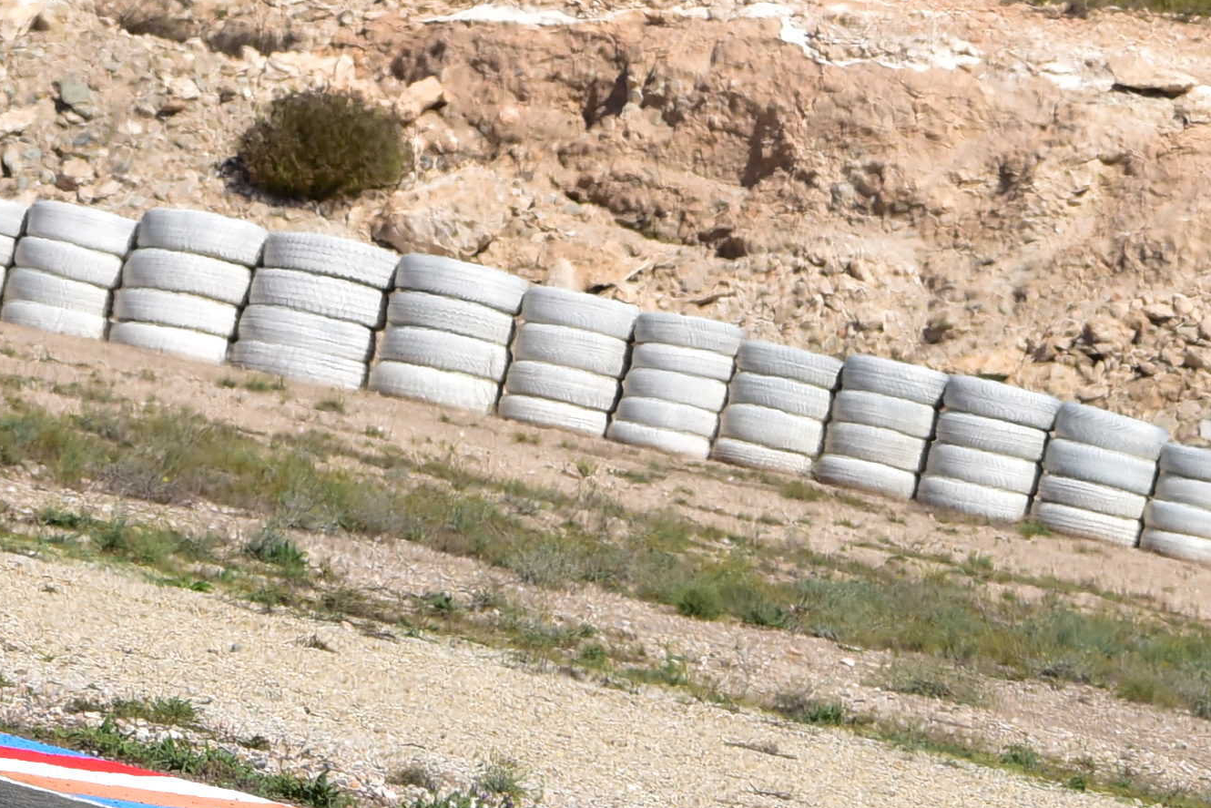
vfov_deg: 1.4
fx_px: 33506
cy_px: 156
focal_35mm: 996
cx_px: 83
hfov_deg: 2.1
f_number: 13
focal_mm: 240
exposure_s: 1/400
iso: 160
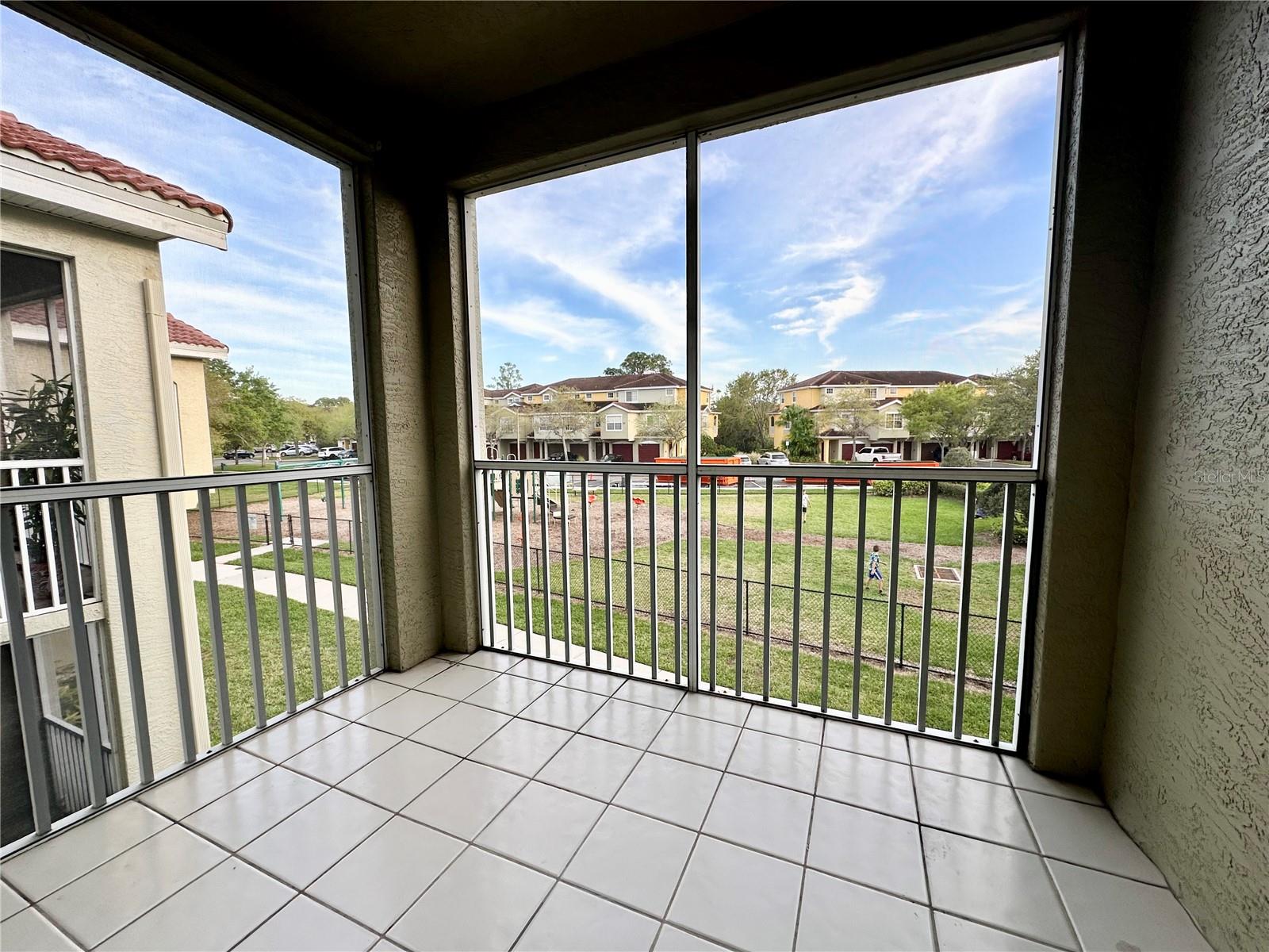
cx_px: 634
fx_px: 513
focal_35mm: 14
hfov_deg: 102.1
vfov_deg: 85.7
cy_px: 476
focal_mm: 2.22
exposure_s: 1/318
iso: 40
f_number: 2.2
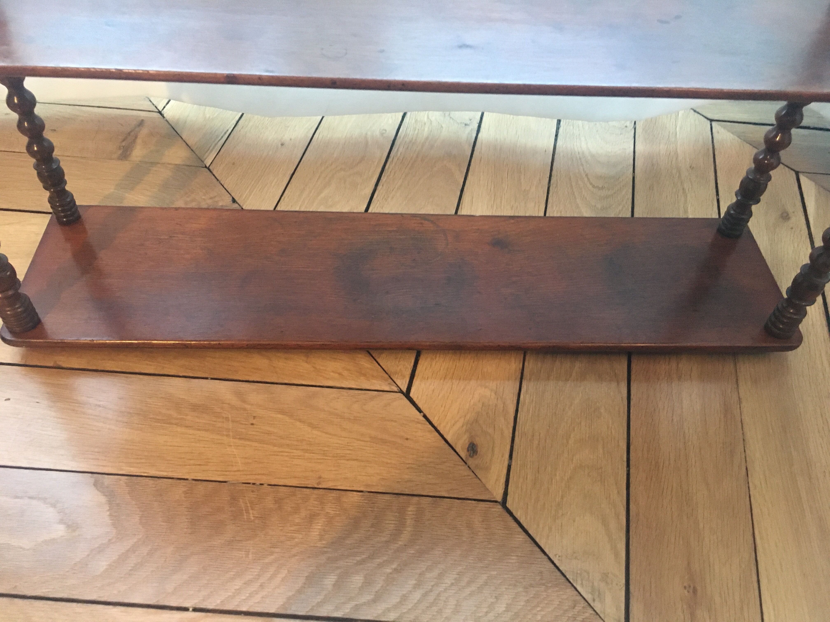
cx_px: 415
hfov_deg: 61.7
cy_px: 311
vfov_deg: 48.2
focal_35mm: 29
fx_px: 695
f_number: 2.2
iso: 250
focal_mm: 4.15
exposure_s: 1/17
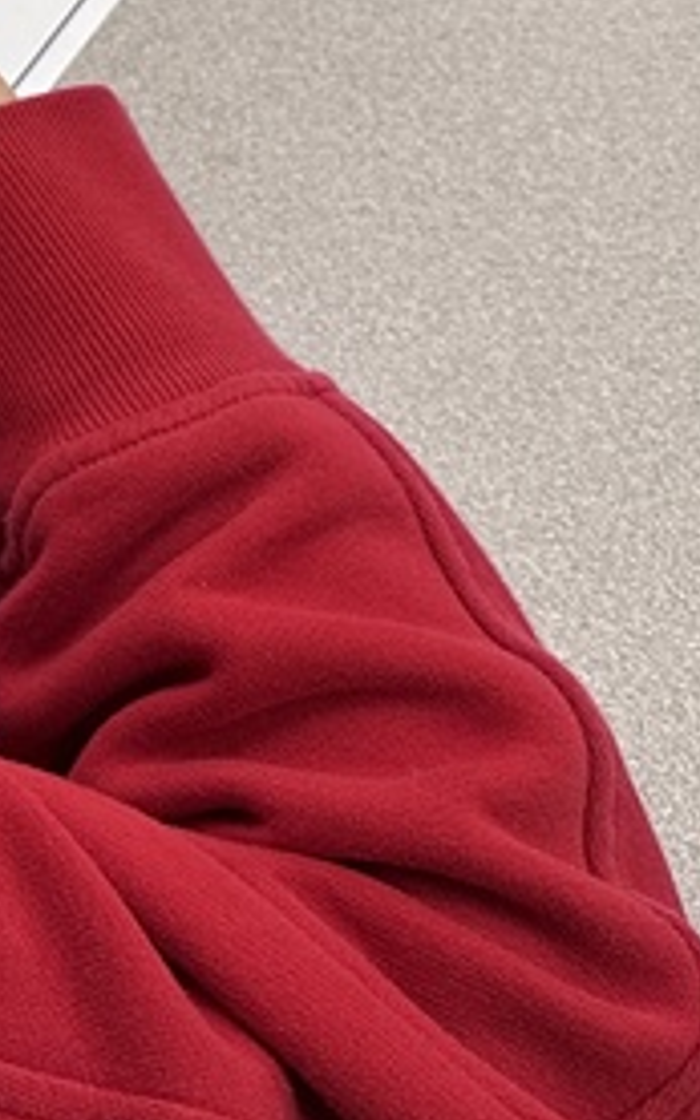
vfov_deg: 20.7
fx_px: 2871
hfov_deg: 12.8
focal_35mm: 94
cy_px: -206
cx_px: -502
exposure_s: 1/75
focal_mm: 6.86
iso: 200
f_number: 1.78
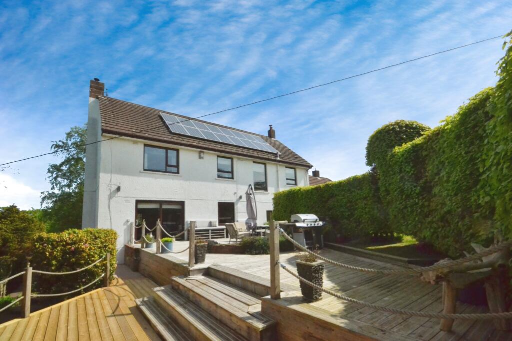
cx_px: 256
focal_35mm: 15
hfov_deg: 100.4
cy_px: 170
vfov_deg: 77.3
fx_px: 213
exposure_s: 1/4000
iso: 3200
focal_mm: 10
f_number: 13
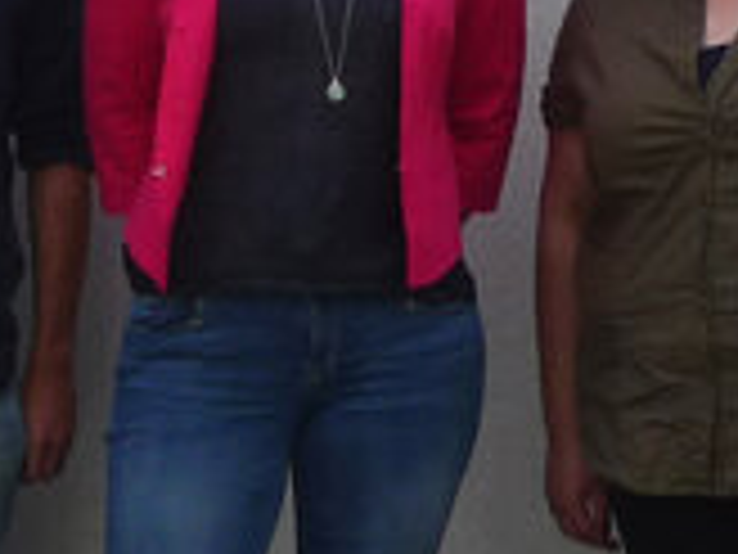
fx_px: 5607
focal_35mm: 263
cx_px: 202
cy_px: -297
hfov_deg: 7.5
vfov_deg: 5.6
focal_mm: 7.6
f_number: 4.1
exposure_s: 1/640
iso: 100
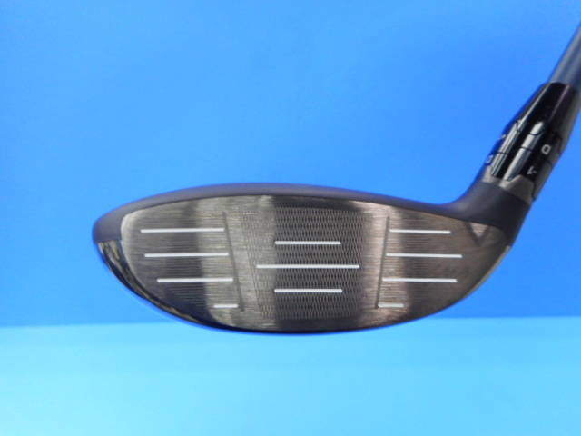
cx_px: 290
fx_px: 420
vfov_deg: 54.9
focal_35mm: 25
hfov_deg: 69.4
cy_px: 218
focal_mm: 4.5
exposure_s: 1/30
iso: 220
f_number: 3.7
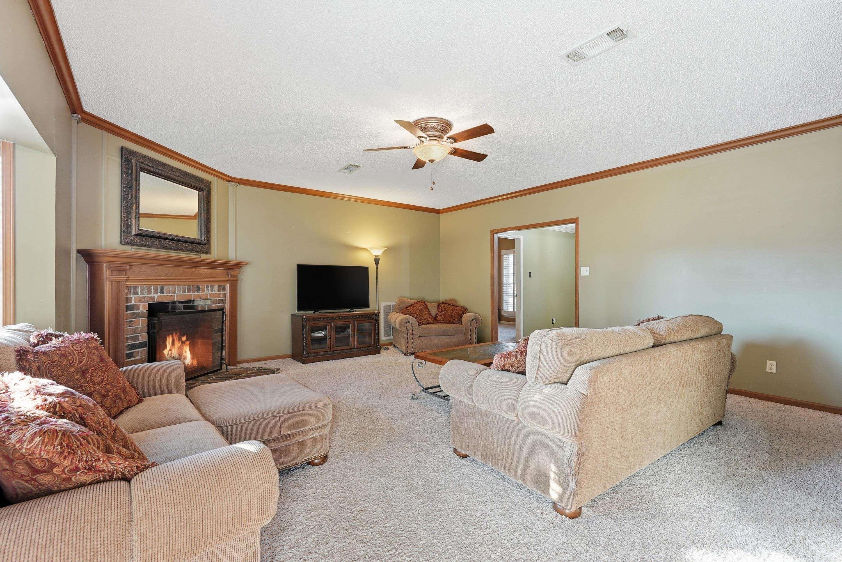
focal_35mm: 16
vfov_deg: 73.8
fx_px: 374
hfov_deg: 96.7
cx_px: 421
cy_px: 281
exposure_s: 1/15
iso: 250
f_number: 9
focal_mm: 16
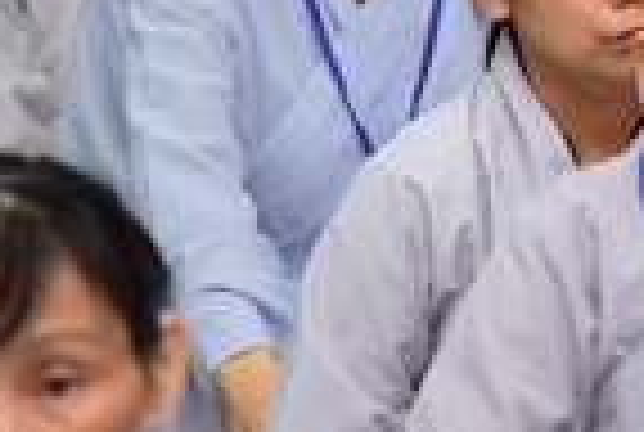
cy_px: -216
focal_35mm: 545
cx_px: 1432
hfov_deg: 3.7
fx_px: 9770
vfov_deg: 2.5
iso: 800
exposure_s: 1/40
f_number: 4
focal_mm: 120
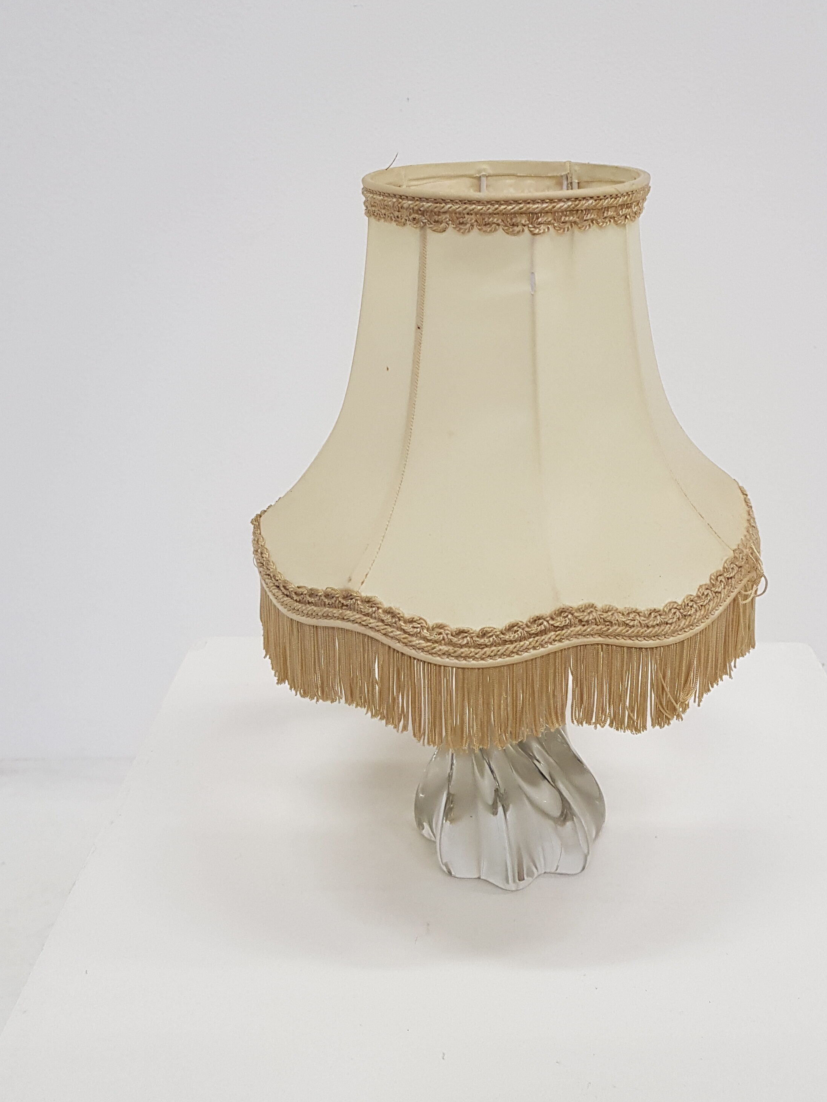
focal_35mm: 36
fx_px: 1147
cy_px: 470
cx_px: 481
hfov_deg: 39.5
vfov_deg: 51.2
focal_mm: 4.2
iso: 160
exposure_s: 1/50
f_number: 1.7
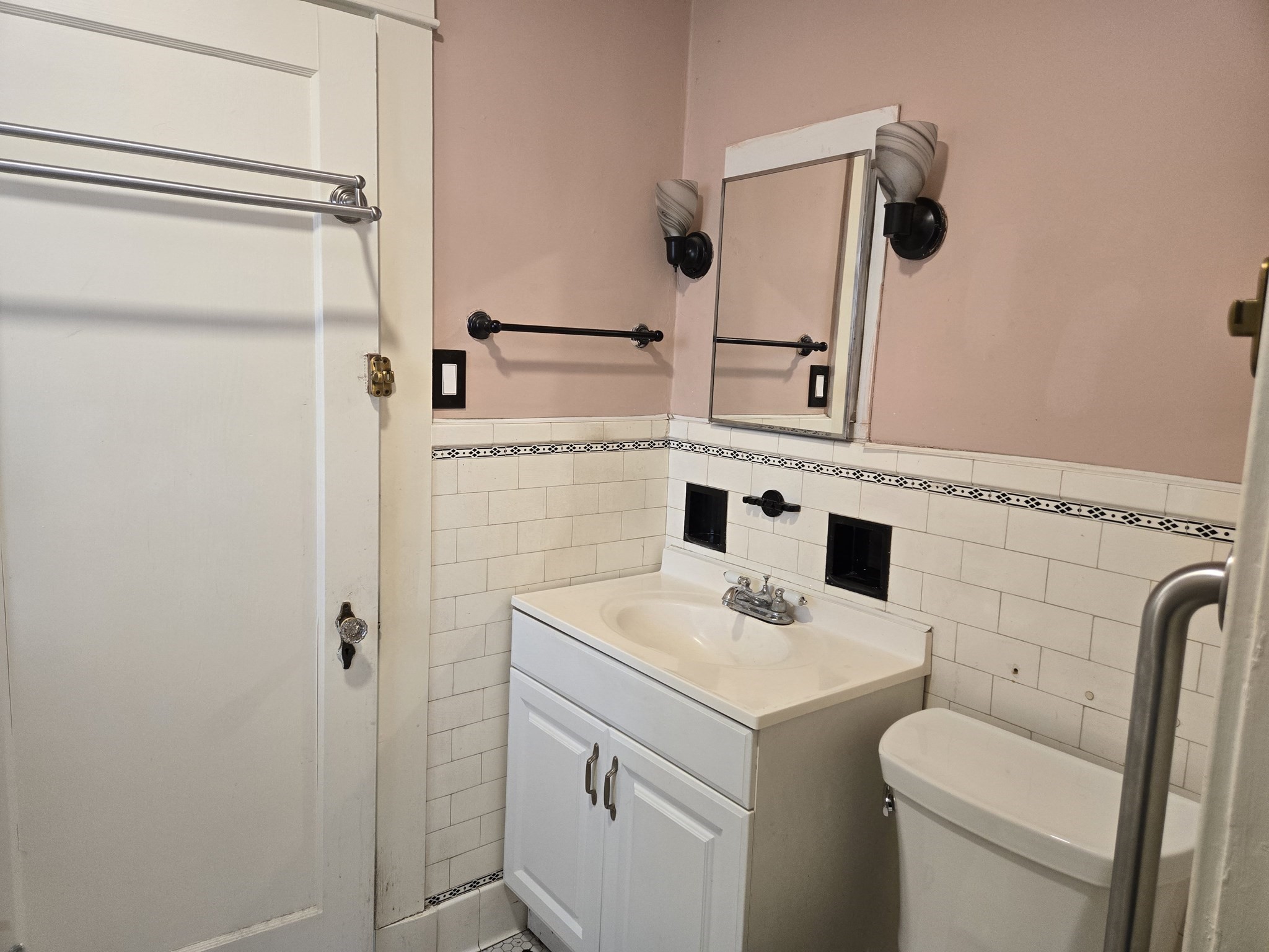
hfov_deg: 73.9
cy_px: 476
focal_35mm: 23
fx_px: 843
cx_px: 634
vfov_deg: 58.9
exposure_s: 1/120
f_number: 1.8
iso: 250
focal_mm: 5.4
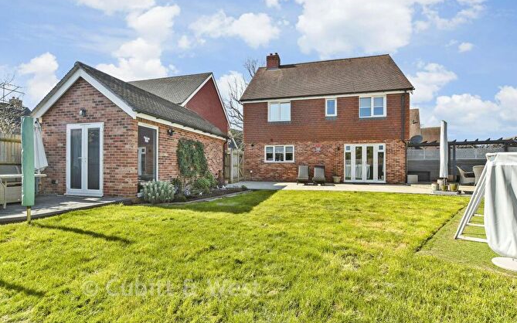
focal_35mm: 16
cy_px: 164
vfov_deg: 71.2
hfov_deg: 97.8
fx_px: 225
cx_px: 257
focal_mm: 10
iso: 160
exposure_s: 1/80
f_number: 8
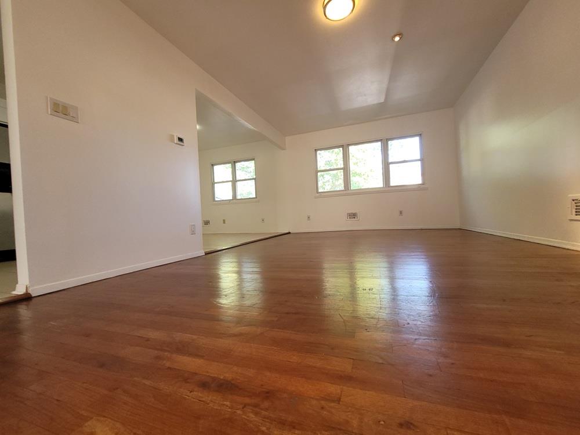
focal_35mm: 13
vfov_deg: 89.9
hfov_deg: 106.2
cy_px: 218
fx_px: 218
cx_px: 290
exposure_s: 1/60
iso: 125
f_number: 2.2
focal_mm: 2.2
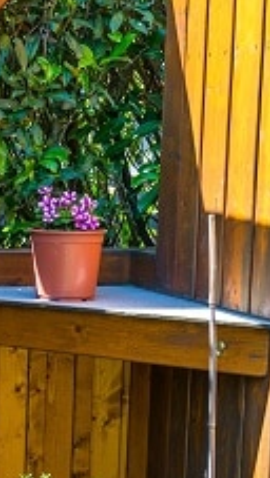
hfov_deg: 11.0
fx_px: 1232
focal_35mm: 97
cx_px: -325
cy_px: 282
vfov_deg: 22.0
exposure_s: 1/40
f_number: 5
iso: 200
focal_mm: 35
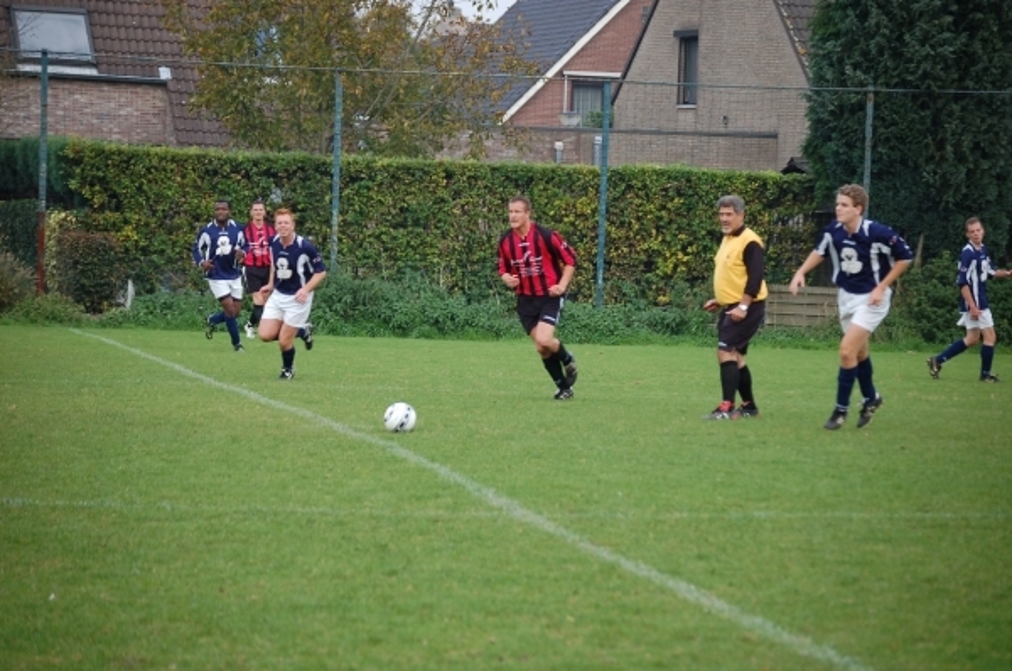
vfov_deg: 9.1
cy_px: 336
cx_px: 506
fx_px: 4210
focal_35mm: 150
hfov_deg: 13.7
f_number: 4.8
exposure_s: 1/640
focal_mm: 100
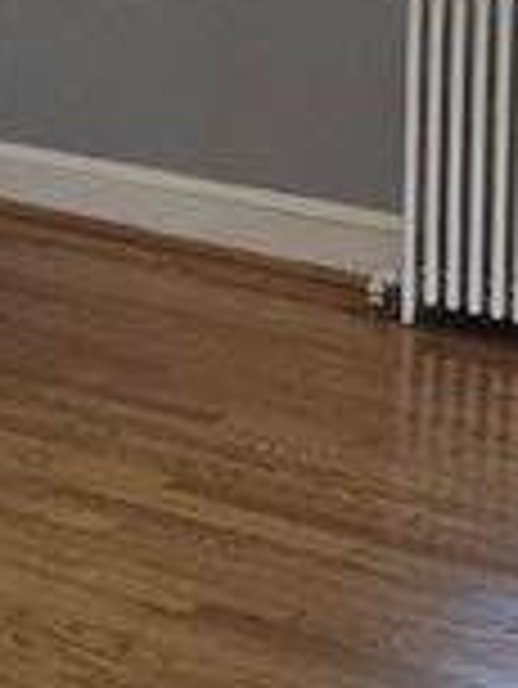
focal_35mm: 162
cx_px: 77
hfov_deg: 9.1
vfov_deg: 12.1
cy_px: 22
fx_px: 3228
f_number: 1.8
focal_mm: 5.4
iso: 250
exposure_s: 1/359
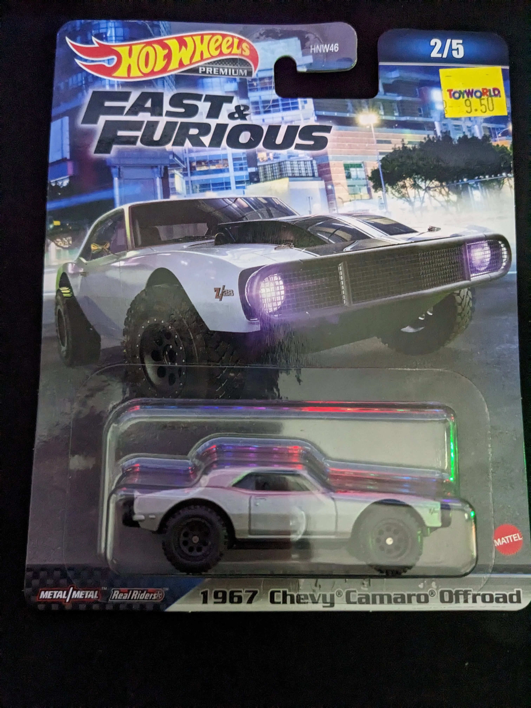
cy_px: 354
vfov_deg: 65.3
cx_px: 266
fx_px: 552
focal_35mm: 27
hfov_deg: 51.4
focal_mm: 4.38
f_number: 1.73
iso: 2255
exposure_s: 1/15
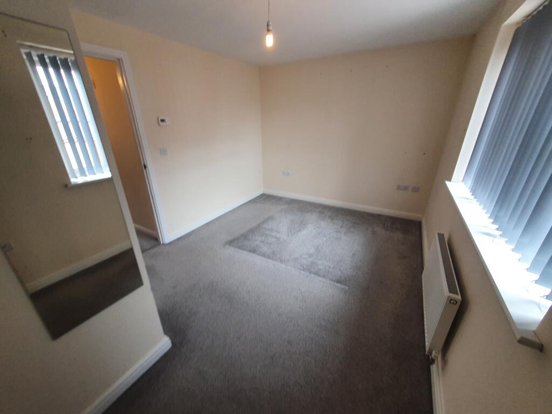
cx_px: 276
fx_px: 207
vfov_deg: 89.9
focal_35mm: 13
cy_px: 207
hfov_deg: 106.2
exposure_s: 1/50
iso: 125
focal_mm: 1.8
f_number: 2.2
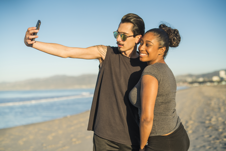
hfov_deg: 39.6
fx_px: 314
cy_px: 76
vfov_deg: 27.0
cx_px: 113
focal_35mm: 50
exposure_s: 1/8000
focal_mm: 50
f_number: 2.5
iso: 640
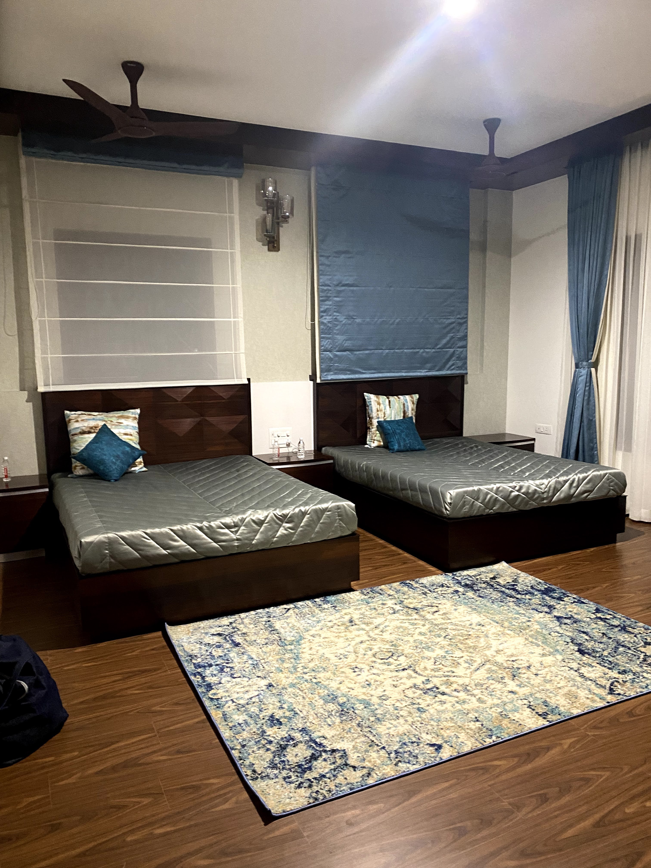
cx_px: 326
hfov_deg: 53.1
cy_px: 434
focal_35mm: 26
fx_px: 652
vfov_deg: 67.3
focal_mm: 4.25
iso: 500
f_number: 1.8
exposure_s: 1/25
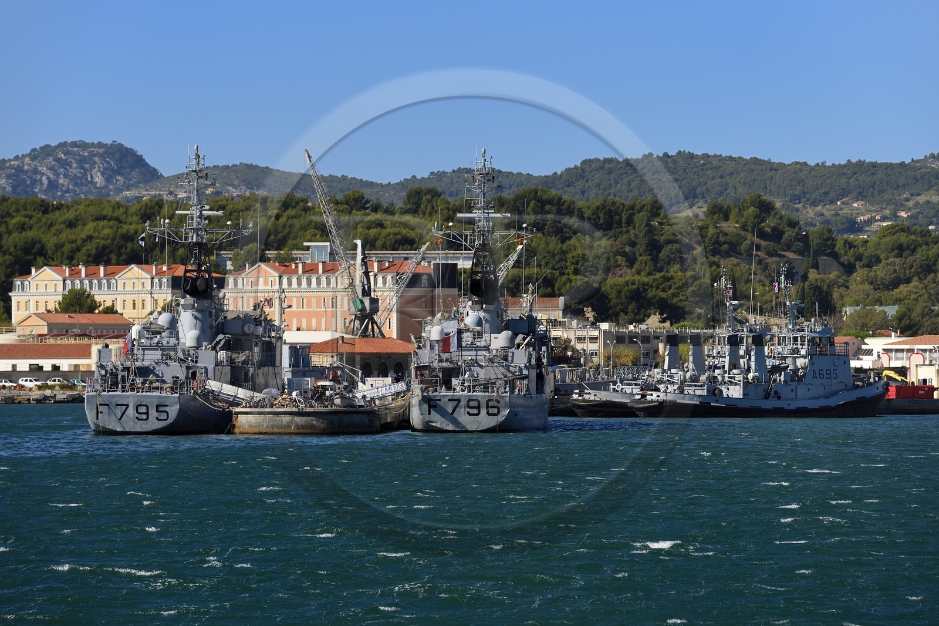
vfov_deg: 7.8
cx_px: 470
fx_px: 4563
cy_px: 313
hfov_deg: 11.7
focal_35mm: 175
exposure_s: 1/800
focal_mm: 175
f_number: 7.1
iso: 200
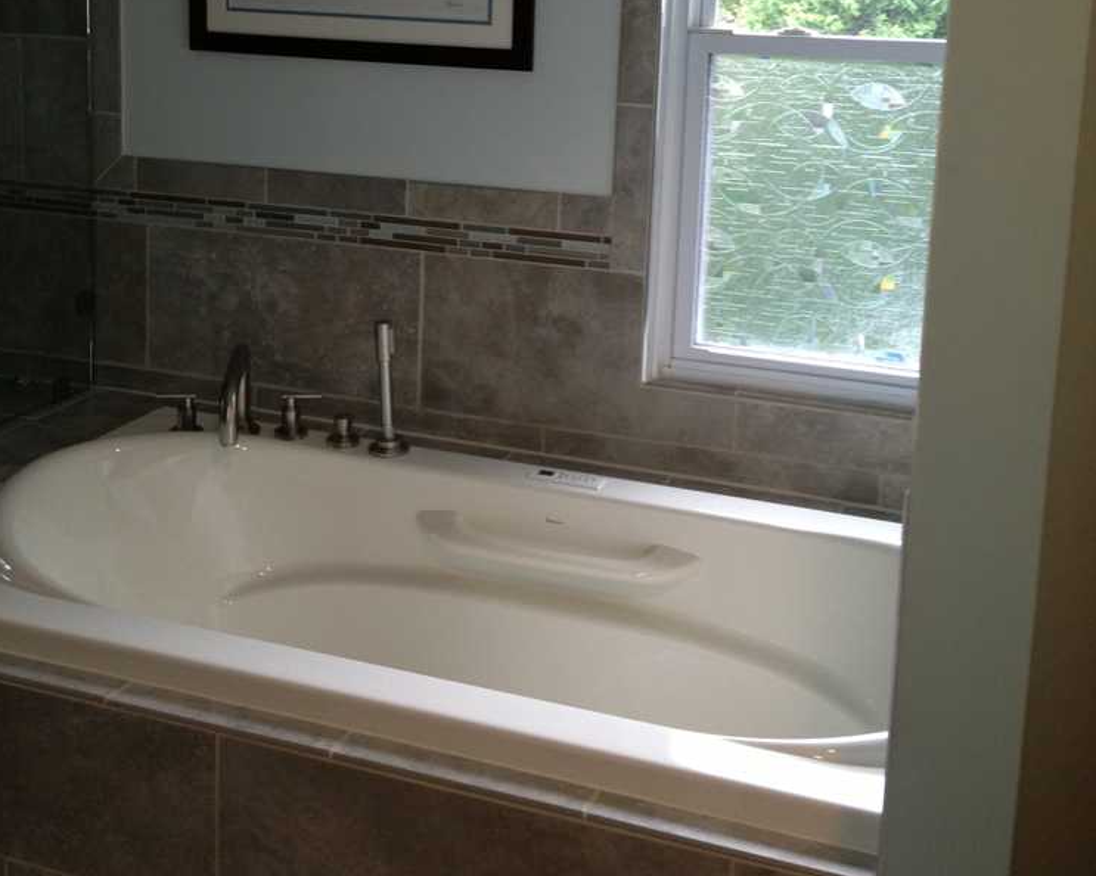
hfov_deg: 40.3
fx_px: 1492
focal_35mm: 46
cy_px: 186
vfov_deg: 31.9
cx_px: 544
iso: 100
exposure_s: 1/20
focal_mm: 4.28
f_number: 2.4
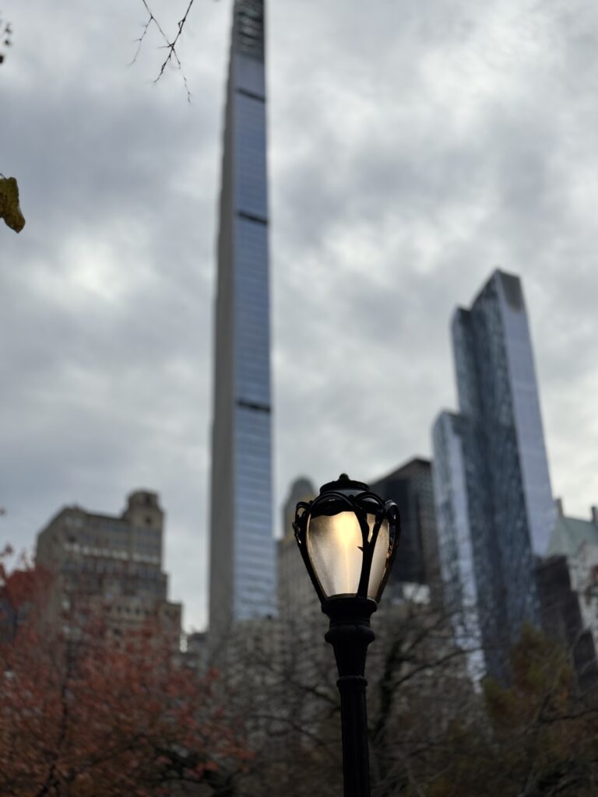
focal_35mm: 48
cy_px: 398
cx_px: 299
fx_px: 1106
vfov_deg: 39.7
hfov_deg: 30.3
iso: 64
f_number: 1.78
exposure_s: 1/4608
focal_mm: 6.76
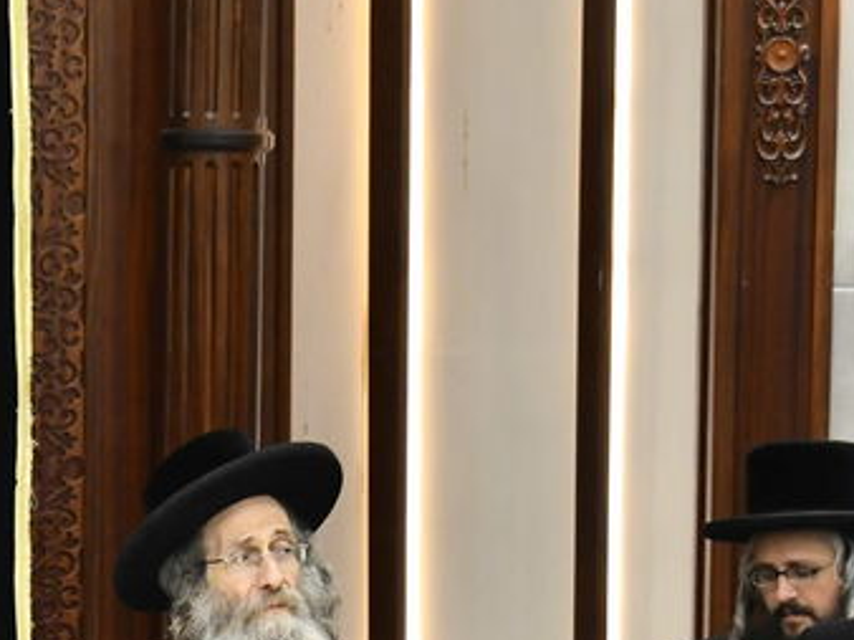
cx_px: 15
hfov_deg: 7.1
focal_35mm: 279
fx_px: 6878
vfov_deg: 5.3
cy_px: 702
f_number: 5.6
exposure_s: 1/160
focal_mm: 70
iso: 2500
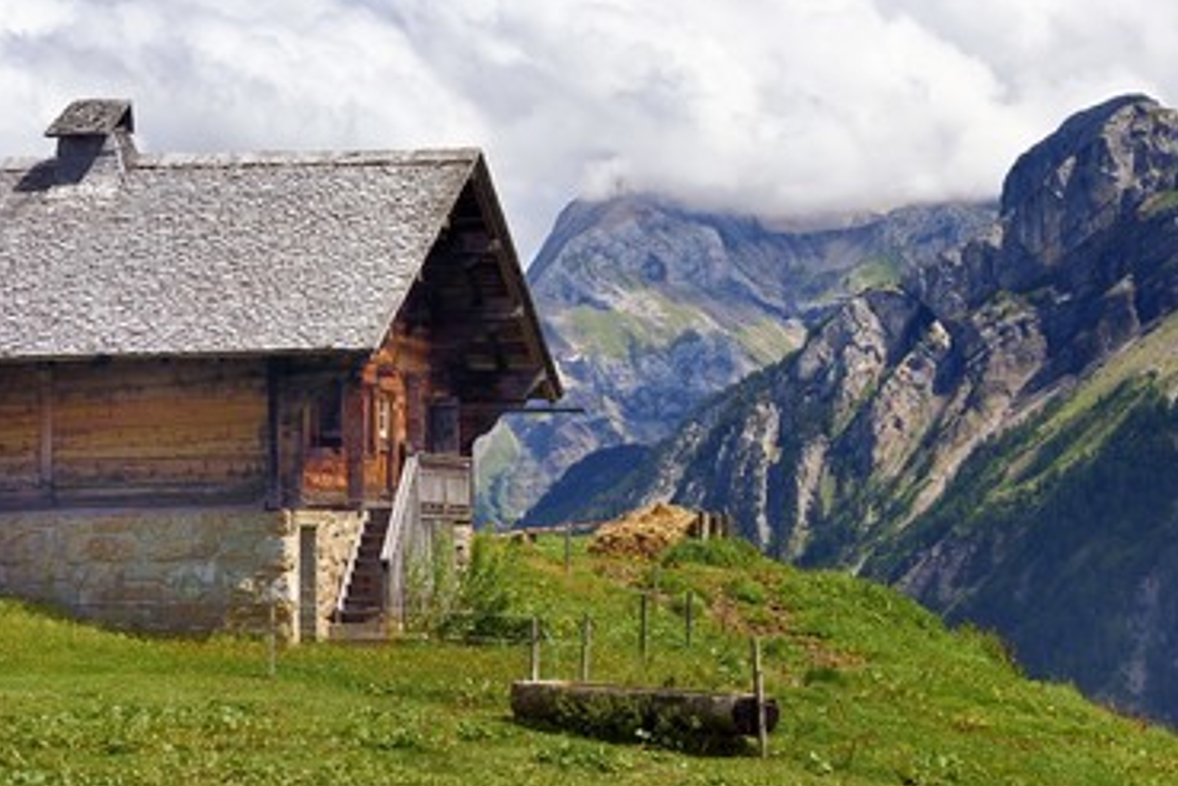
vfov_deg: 14.0
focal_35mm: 98
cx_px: 591
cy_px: 374
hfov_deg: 20.8
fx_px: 3207
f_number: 13
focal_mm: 86
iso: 200
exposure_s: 1/250
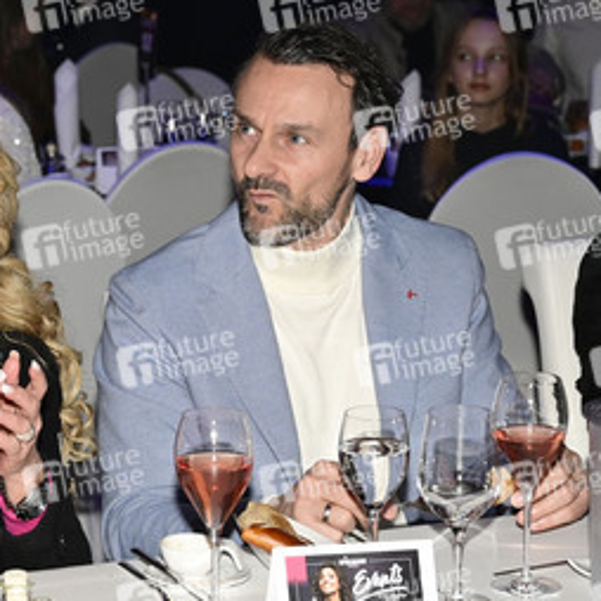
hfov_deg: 19.9
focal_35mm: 86
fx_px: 1689
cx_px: 115
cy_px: 300
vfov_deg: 20.2
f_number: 5.6
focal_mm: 57
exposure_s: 1/200
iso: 2500
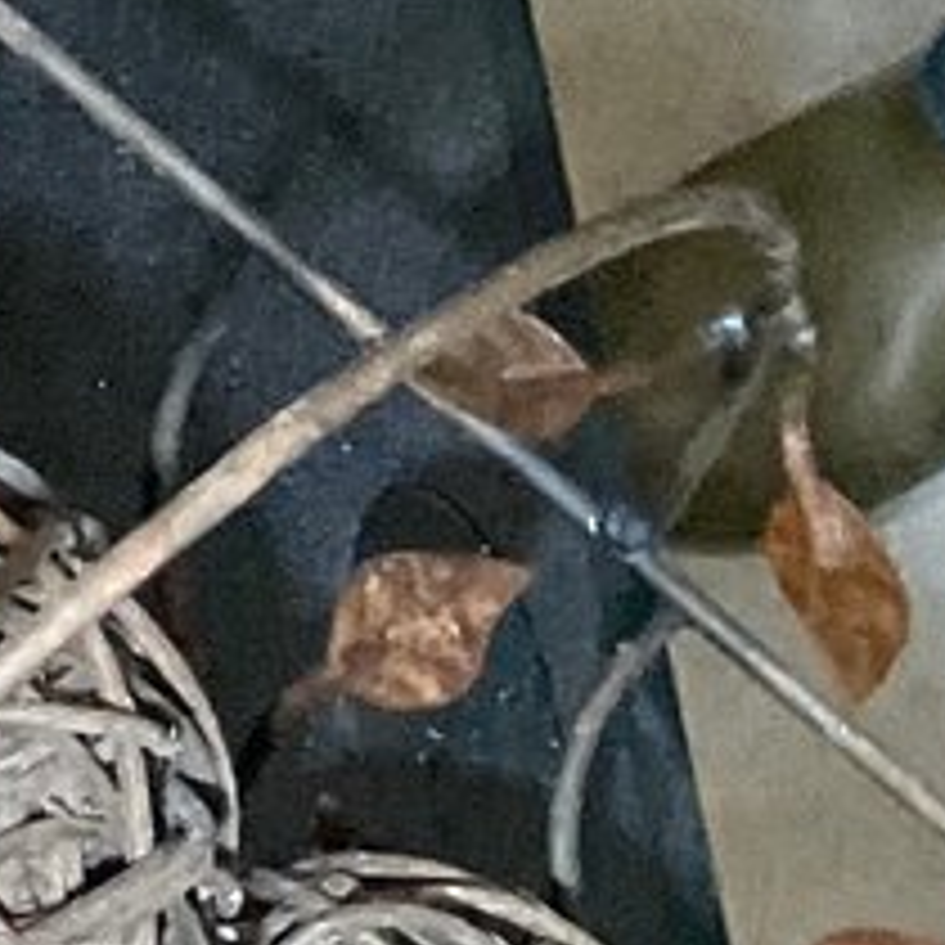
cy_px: 637
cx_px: -2279
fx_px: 5714
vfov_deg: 9.4
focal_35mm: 185
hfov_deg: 7.7
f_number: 1.8
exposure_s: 1/60
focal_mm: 3
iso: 250
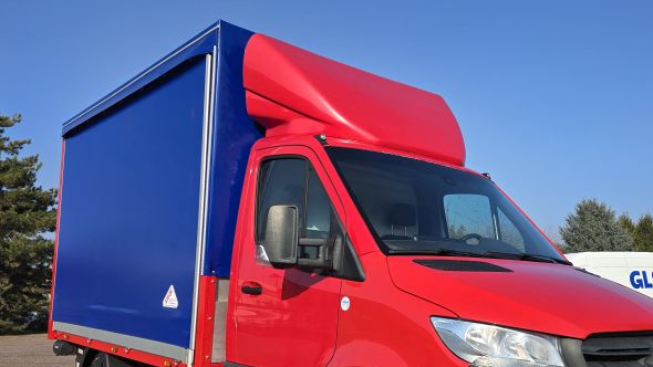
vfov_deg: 34.3
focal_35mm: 34
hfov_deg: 57.3
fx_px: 589
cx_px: 407
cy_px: 245
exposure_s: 1/825
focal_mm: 6.3
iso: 12
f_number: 1.7
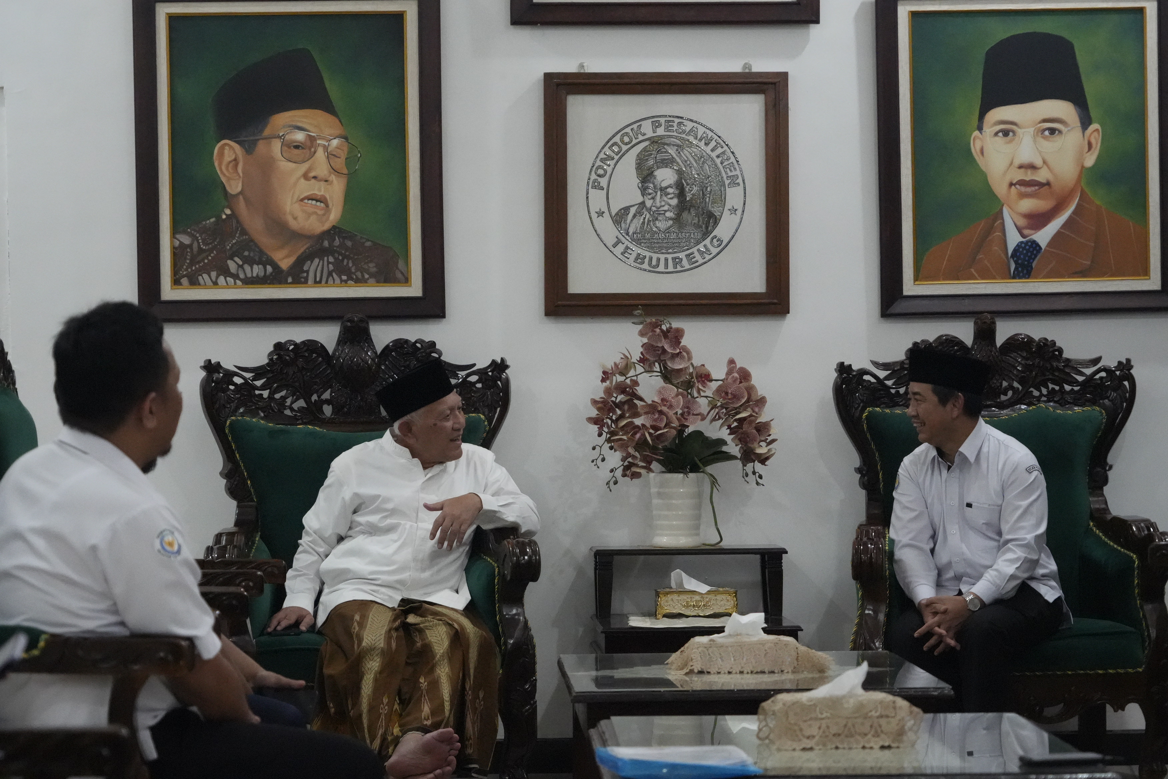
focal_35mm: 112
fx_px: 3633
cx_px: 584
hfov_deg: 18.3
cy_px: 390
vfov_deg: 12.2
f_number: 6.3
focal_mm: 112
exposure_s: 1/125
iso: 12800
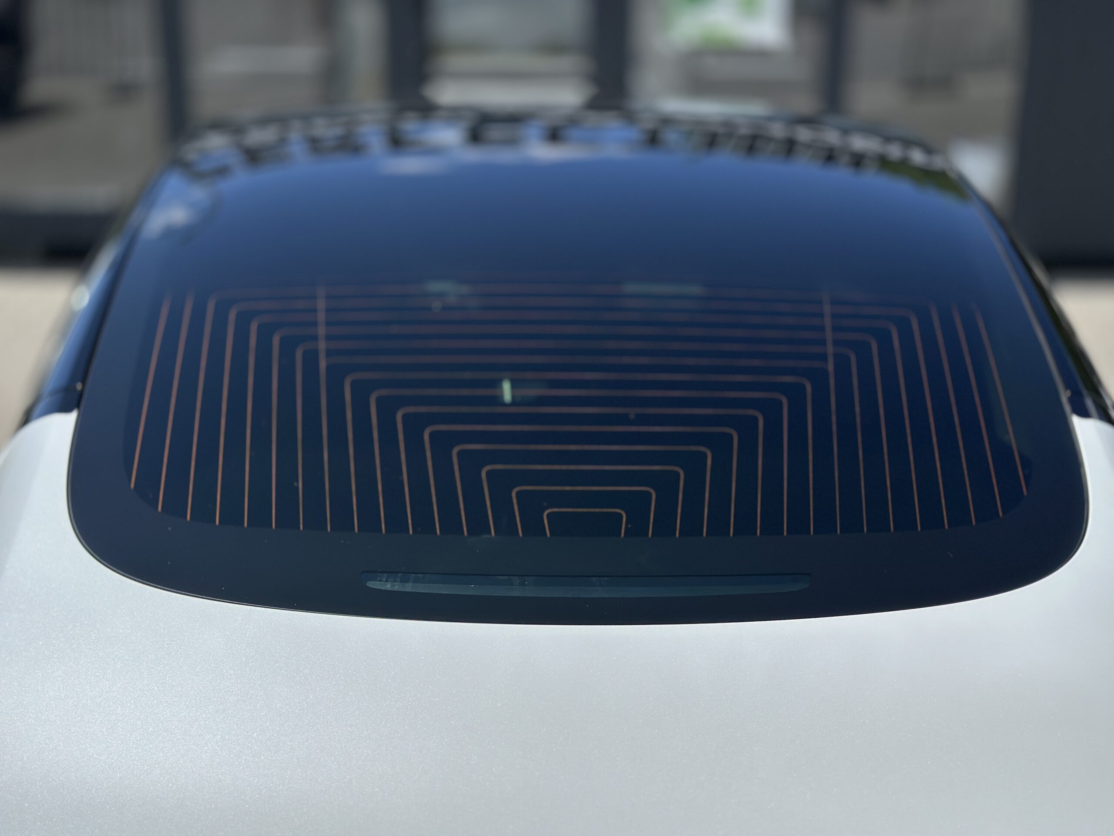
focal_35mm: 48
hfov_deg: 39.7
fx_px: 1545
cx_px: 557
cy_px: 418
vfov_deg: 30.3
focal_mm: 6.86
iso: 100
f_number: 1.78
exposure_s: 1/13699
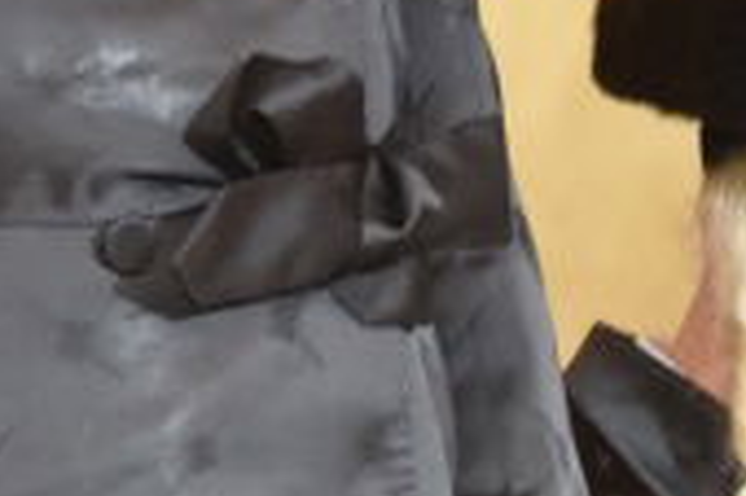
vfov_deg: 2.9
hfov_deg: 4.4
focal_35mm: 471
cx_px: -22
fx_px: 9751
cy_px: -428
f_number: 4
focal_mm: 78
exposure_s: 1/100
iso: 2000
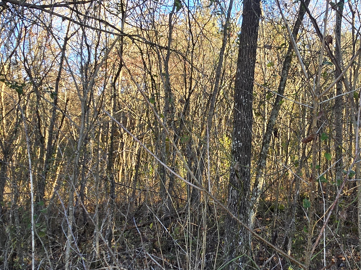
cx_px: 263
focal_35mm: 33
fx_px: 344
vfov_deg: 42.9
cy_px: 149
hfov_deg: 53.3
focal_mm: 2.2
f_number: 2.2
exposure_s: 1/170
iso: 50
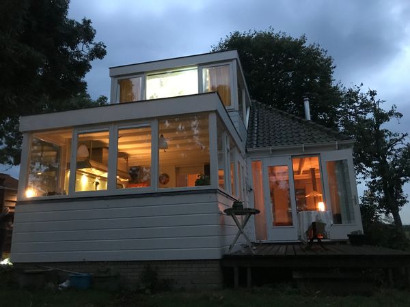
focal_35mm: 28
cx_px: 205
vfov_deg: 49.7
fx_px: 332
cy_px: 154
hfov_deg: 63.4
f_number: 1.8
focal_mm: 3.99
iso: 100
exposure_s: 1/4
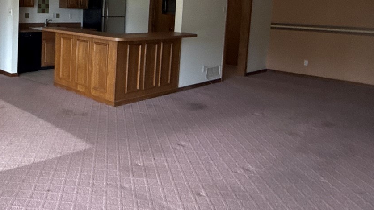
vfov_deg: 32.6
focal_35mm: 35
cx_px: 69
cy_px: 36
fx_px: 347
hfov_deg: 52.5
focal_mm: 2.22
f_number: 2.2
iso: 500
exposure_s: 1/60
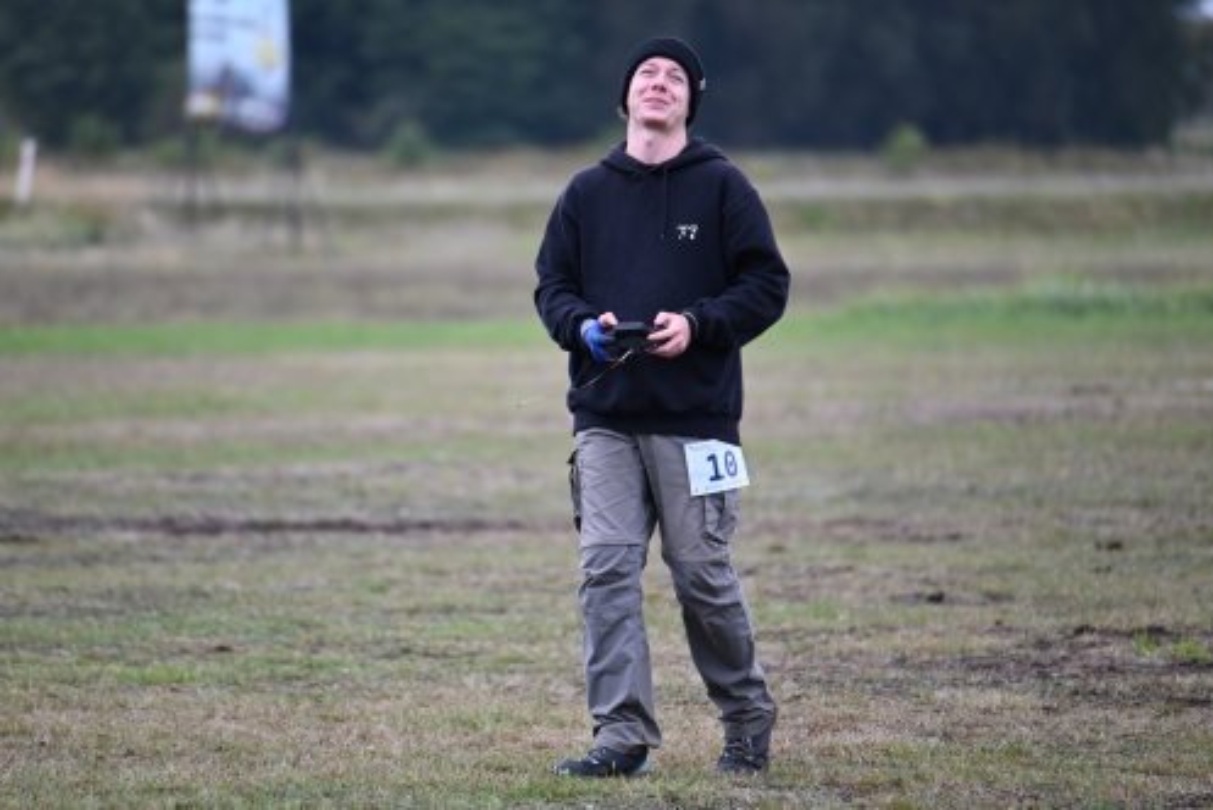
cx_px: 606
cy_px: 405
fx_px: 13485
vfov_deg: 3.4
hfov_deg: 5.2
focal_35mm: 400
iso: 1000
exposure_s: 1/800
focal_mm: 400
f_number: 6.3
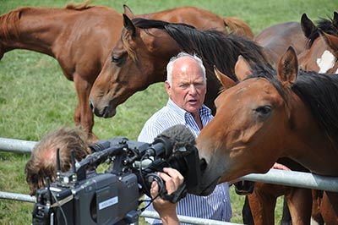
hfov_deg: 13.1
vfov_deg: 8.7
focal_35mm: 158
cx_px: 169
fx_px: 1477
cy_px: 112
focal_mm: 105
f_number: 5.6
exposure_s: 1/500
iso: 220
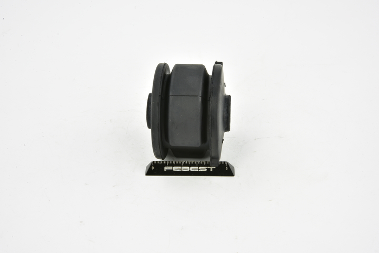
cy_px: 126
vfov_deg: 22.6
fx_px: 632
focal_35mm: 60
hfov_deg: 33.4
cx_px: 190
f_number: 29
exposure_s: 1/2
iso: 64
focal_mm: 60
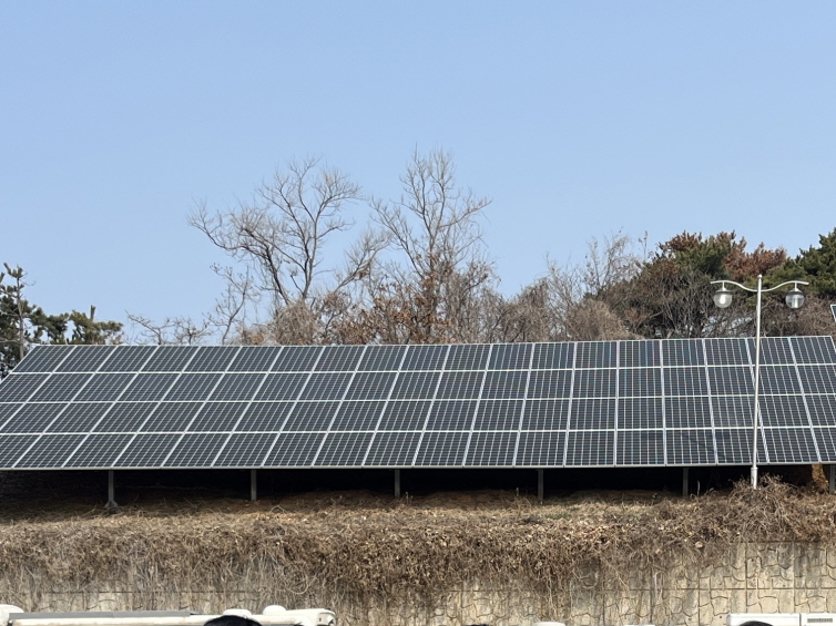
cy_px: 668
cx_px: 555
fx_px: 1666
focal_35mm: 69
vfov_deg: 20.4
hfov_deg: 28.0
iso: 50
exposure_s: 1/4484
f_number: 1.6
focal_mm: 5.1
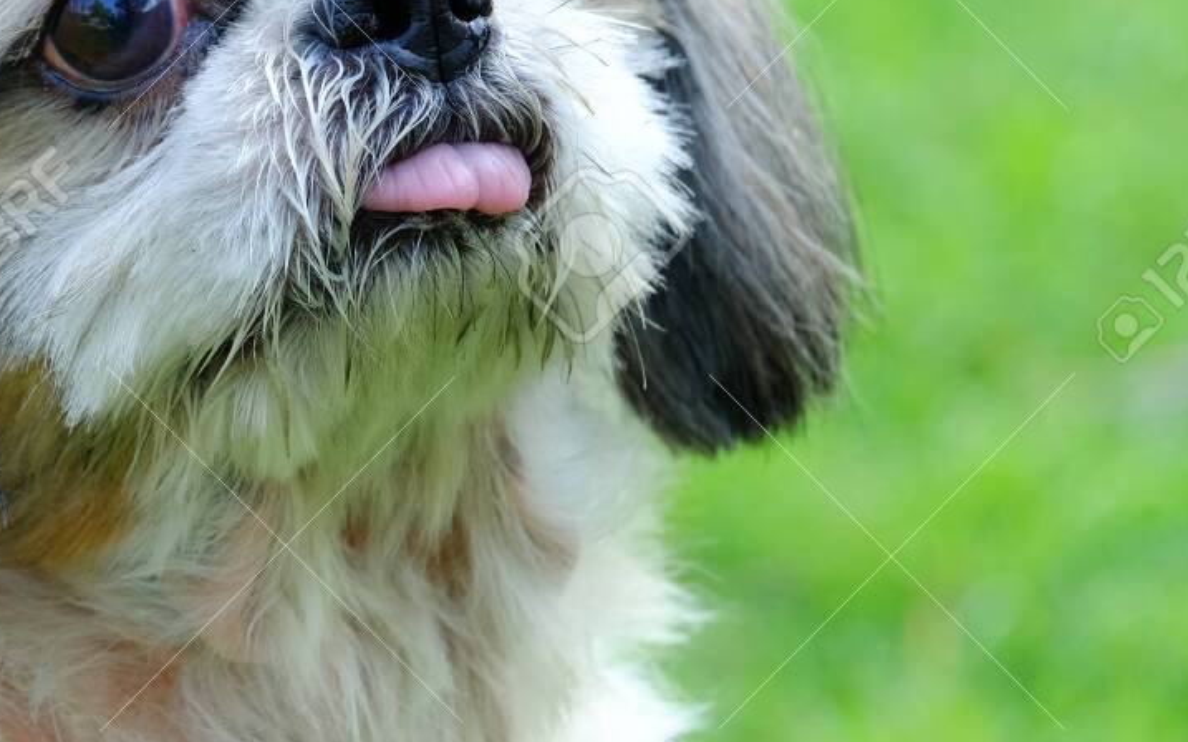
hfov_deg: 5.1
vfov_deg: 3.2
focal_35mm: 412
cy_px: 187
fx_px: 13338
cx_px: 283
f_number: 5.6
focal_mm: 148.5
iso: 400
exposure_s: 1/180
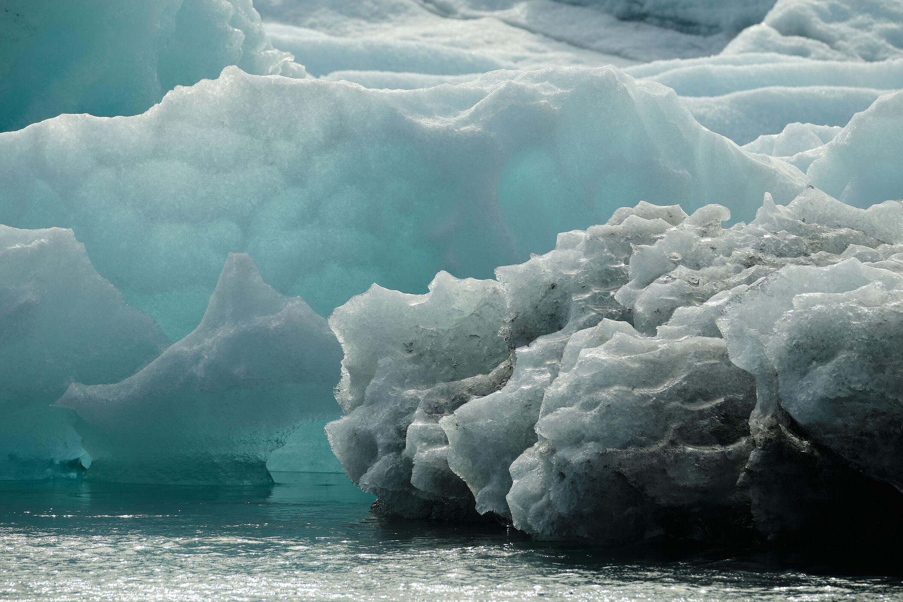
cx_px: 452
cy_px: 301
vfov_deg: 4.5
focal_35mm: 306
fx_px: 7675
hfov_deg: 6.7
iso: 200
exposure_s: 1/1000
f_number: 7.1
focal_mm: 203.7
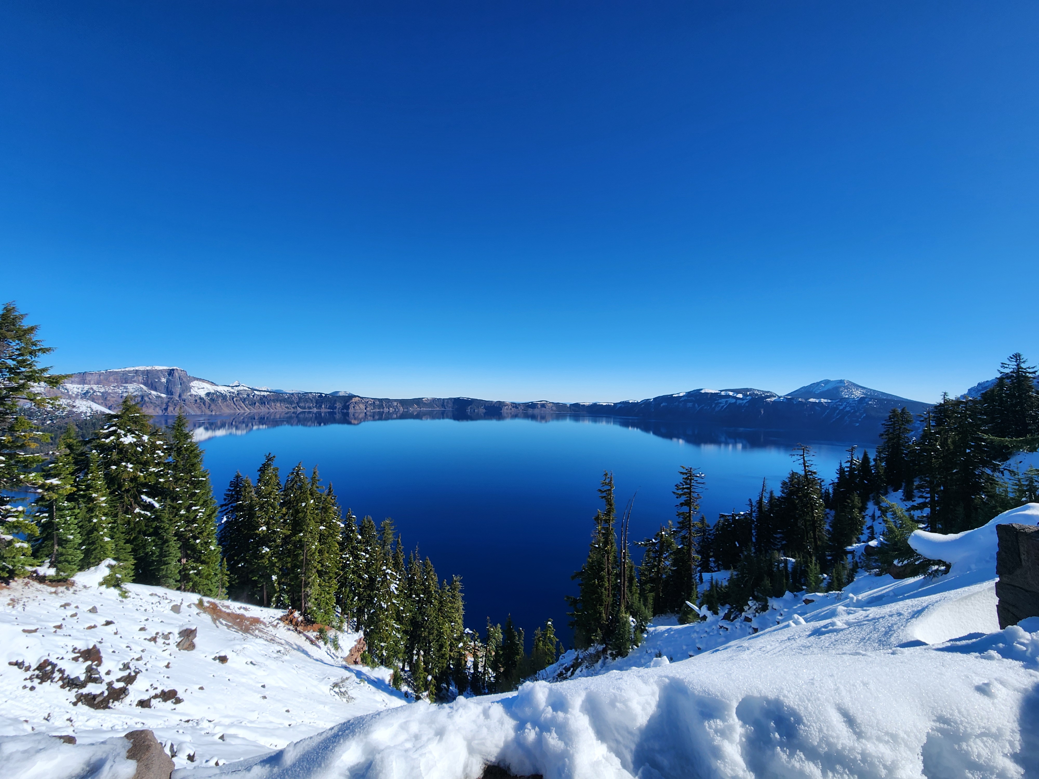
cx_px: 520
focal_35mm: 13
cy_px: 390
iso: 50
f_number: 2.2
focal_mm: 2.2
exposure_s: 1/3134
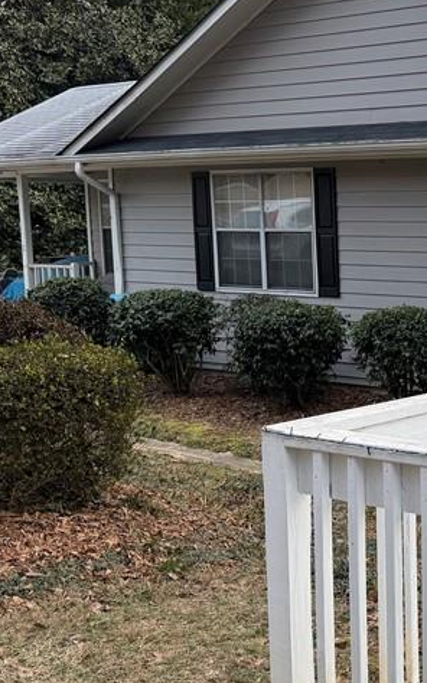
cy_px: 352
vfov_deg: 36.9
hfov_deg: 21.4
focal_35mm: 55
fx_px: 1025
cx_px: 550
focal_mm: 6.76
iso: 100
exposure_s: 1/805
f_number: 1.78
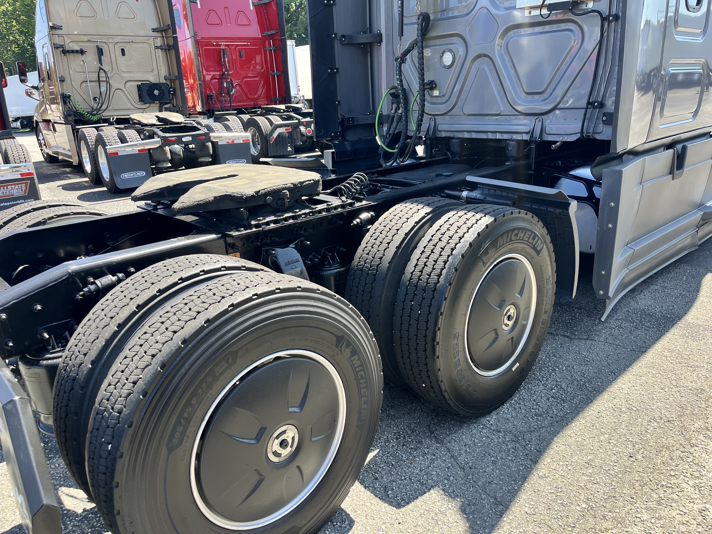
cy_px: 267
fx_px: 535
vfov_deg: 53.1
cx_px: 356
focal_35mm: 26
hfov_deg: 67.3
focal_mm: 5.1
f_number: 1.6
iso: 50
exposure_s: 1/407
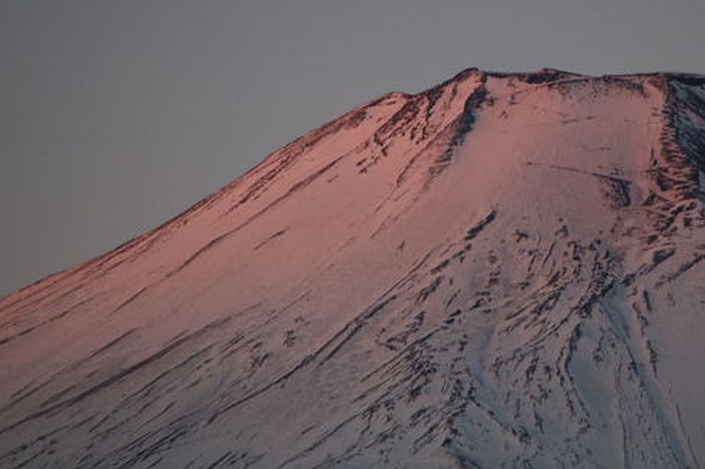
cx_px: 461
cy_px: 214
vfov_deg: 3.6
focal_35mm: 380
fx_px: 7434
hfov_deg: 5.4
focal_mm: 180
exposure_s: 1/160
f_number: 5.6
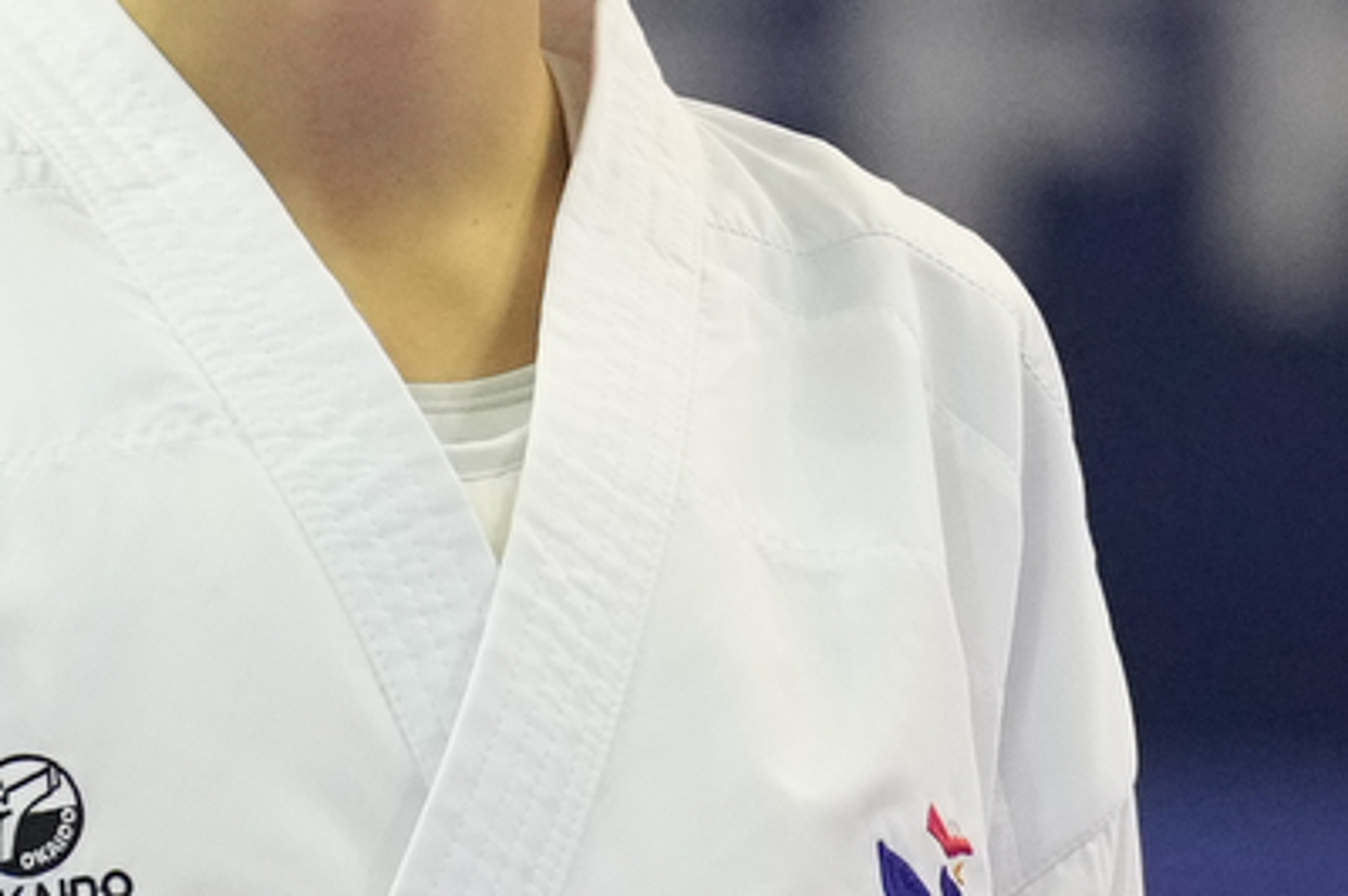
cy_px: 859
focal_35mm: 1251
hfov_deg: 1.7
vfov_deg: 1.1
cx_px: 479
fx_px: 46803
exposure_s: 1/1000
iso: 4000
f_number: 2.8
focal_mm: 200
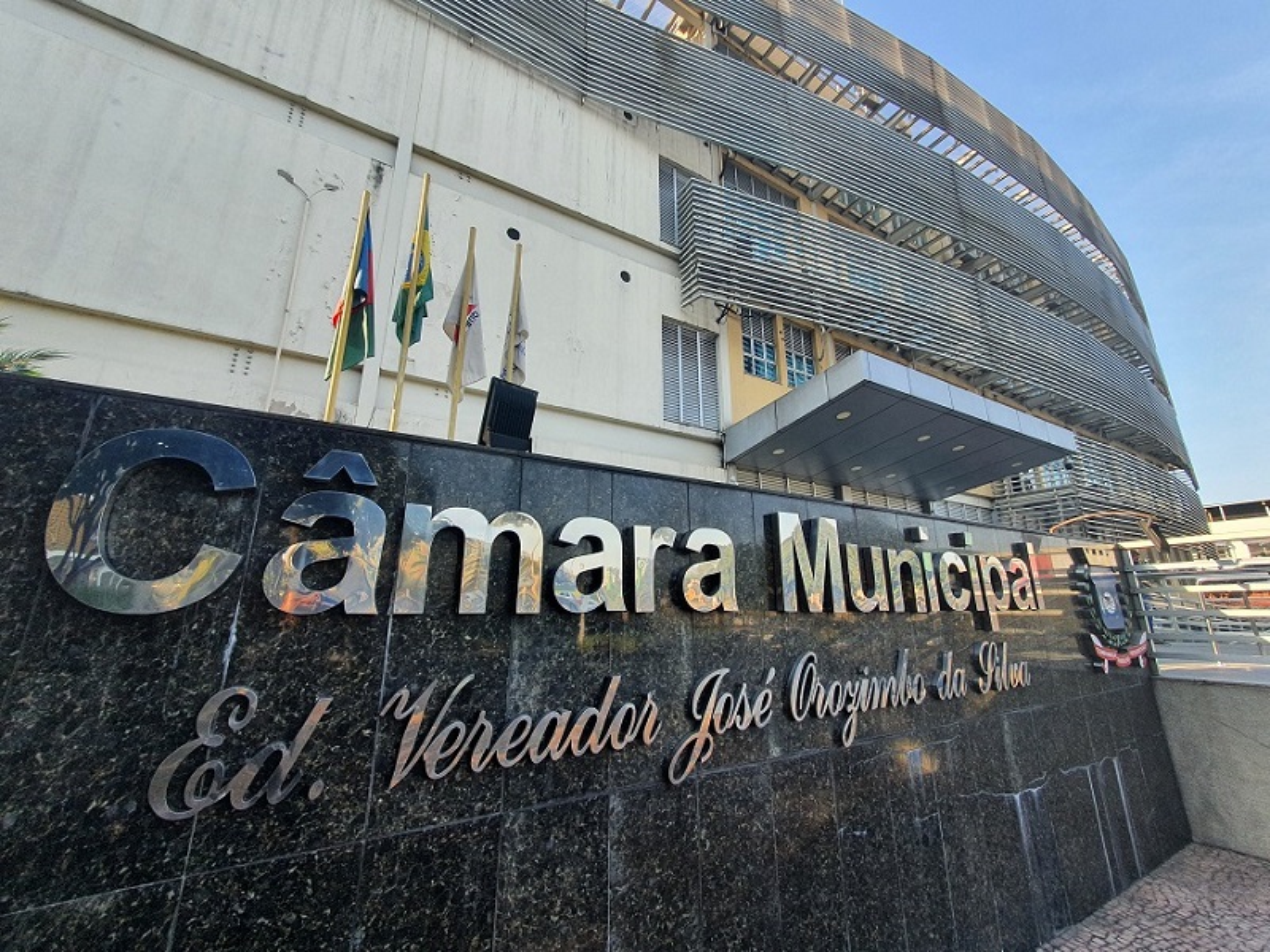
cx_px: 635
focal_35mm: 13
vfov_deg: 89.9
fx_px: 477
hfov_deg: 106.2
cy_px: 476
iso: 50
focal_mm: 1.8
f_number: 2.2
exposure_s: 1/224
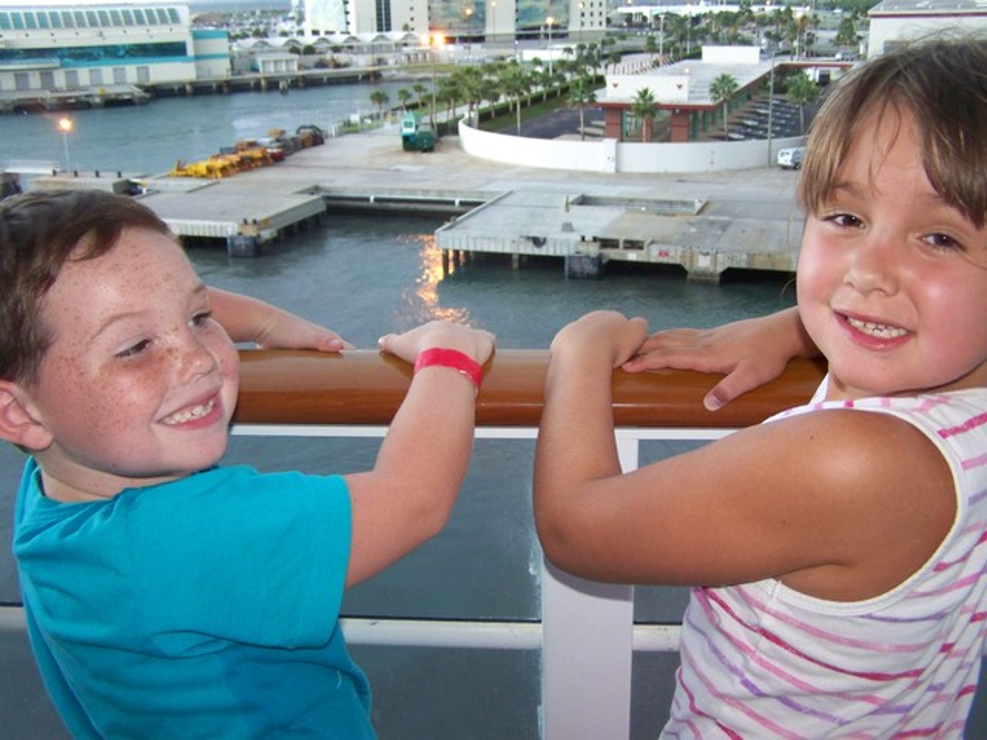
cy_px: 370
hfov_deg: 49.0
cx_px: 494
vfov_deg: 37.7
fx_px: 1083
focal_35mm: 38
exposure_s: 1/60
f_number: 2.8
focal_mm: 6.3
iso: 200
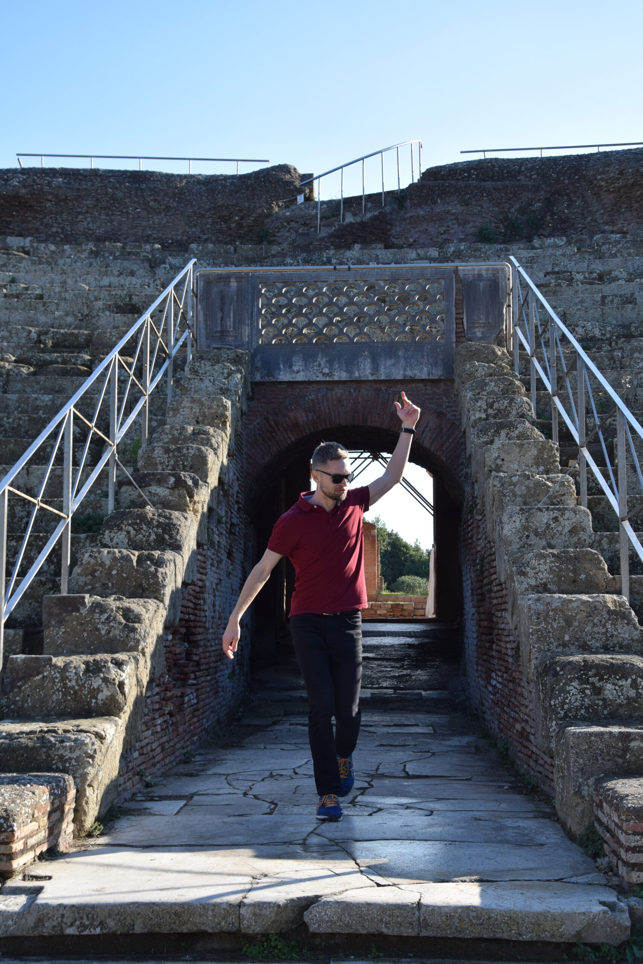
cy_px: 482
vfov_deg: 38.9
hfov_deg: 26.5
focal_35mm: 51
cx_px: 322
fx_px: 1366
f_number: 8
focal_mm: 34
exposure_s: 1/250
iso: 200
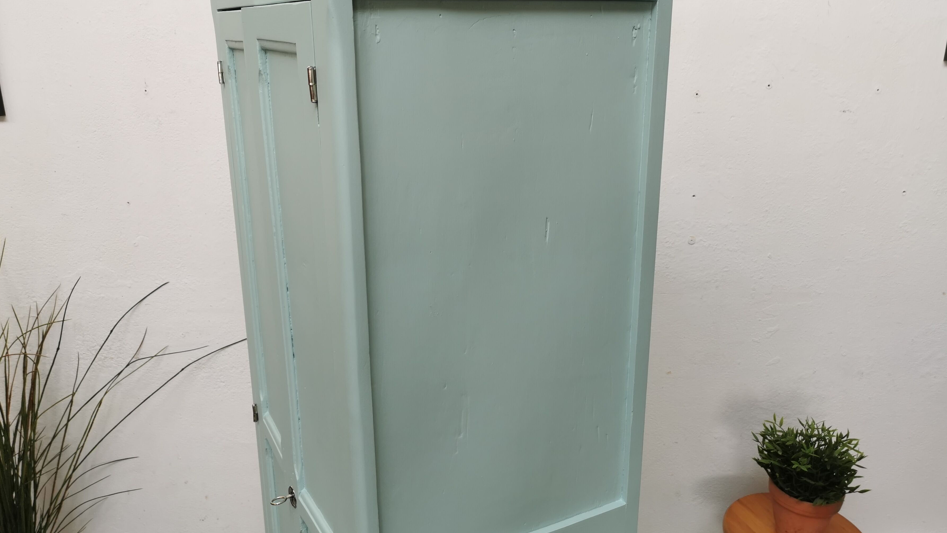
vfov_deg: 38.9
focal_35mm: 30
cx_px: 466
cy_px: 261
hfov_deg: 64.3
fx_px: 753
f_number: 1.8
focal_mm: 5.58
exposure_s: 1/132
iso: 50
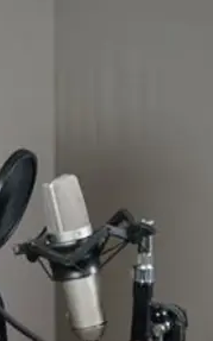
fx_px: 1805
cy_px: 207
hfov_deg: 6.8
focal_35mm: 194
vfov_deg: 10.8
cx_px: 58
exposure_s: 1/160
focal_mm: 70
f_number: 4
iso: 4000
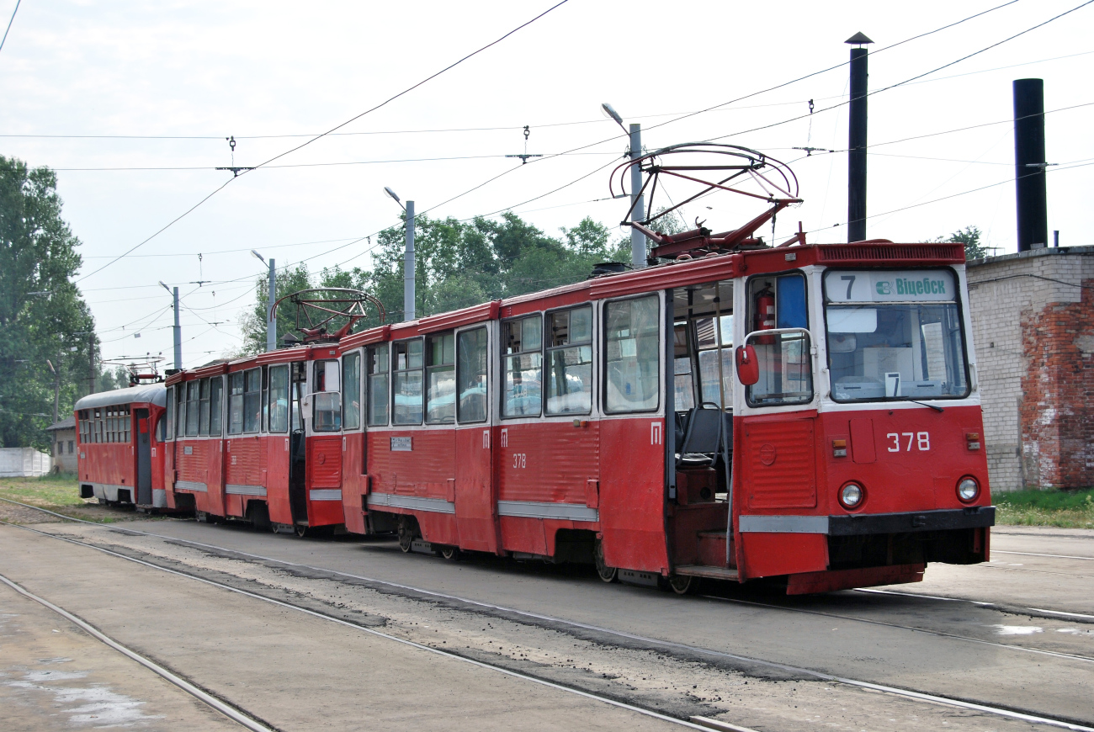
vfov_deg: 20.2
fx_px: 2054
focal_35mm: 68
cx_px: 547
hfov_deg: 29.8
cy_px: 366
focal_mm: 45
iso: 100
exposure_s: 1/320
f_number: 9
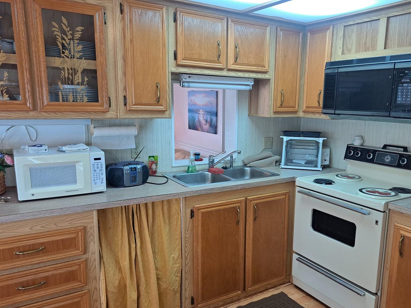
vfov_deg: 48.1
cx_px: 242
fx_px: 344
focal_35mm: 29
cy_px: 170
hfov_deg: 61.3
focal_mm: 5.23
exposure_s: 1/60
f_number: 1.8
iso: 50
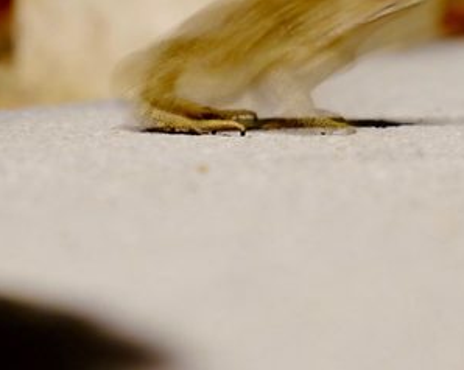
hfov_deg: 12.3
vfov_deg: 9.8
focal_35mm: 157
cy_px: 61
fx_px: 2155
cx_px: 302
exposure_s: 1/8
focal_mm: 55
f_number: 4.5
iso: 3200
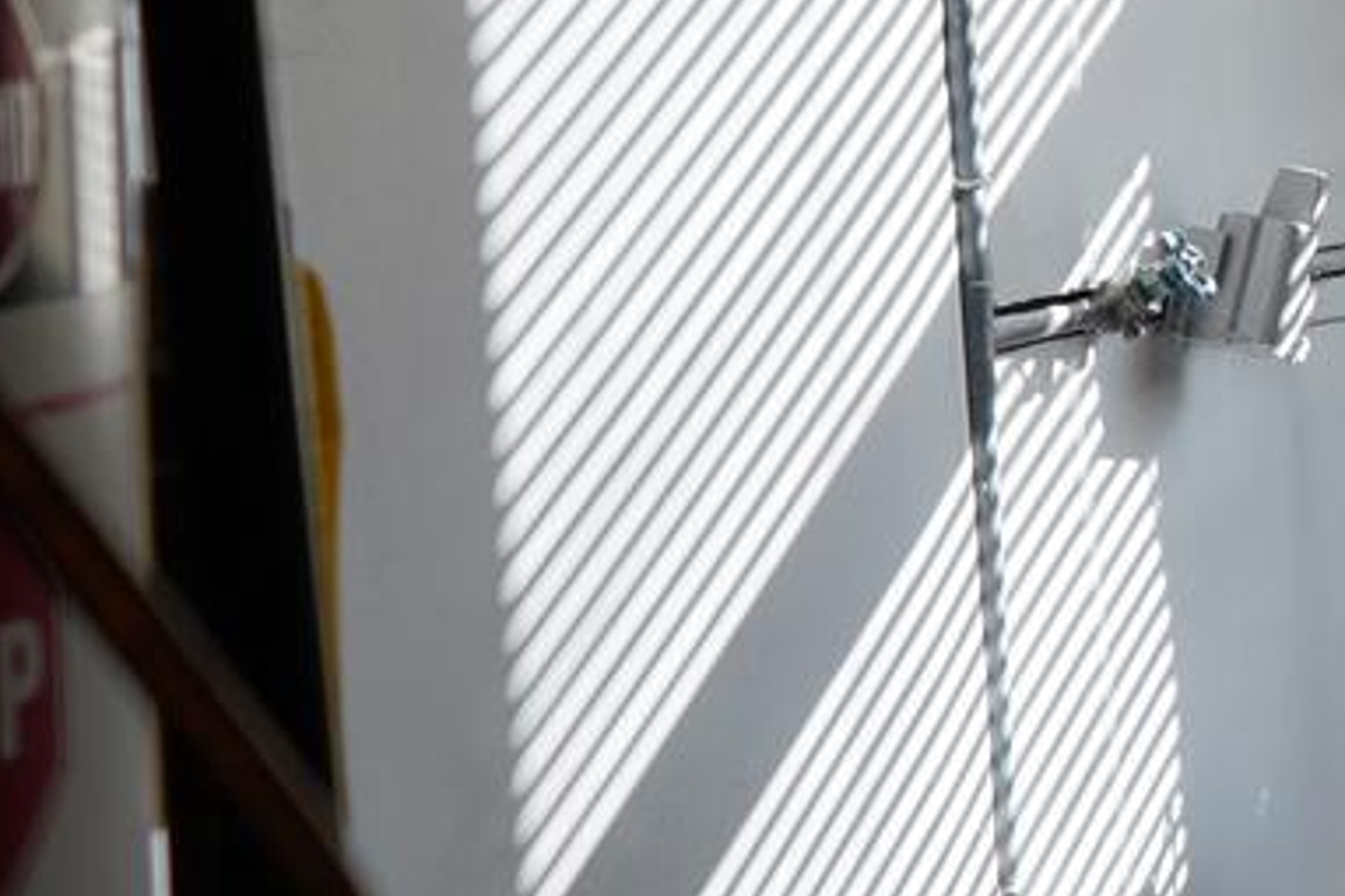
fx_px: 5788
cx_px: 2711
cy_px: 37
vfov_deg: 8.8
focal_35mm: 155
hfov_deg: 11.8
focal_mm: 29
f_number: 4.5
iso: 100
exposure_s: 1/80
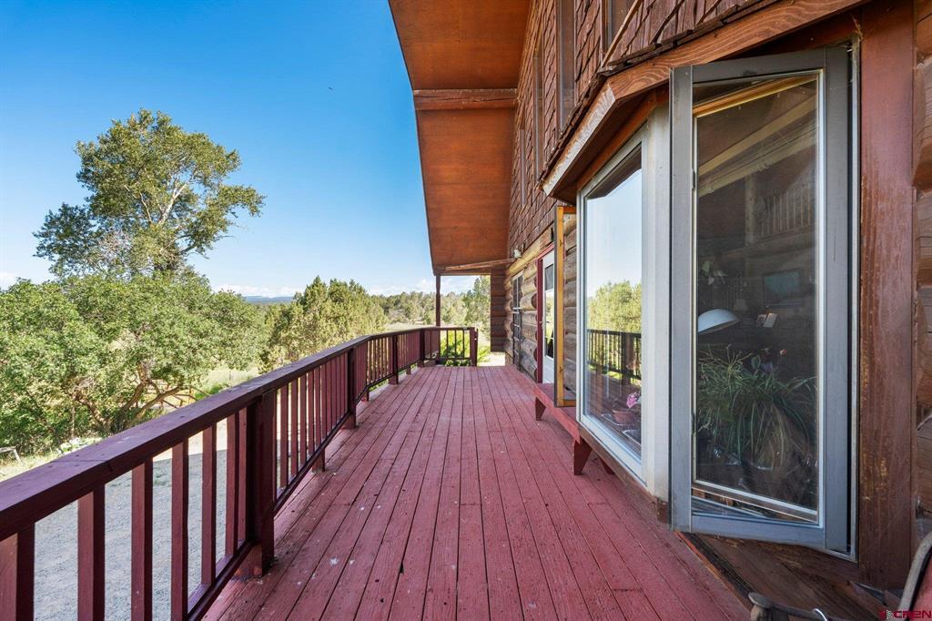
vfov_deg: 73.7
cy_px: 310
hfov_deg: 96.8
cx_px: 466
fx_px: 414
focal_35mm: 16
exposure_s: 1/200
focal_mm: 16
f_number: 8
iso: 400
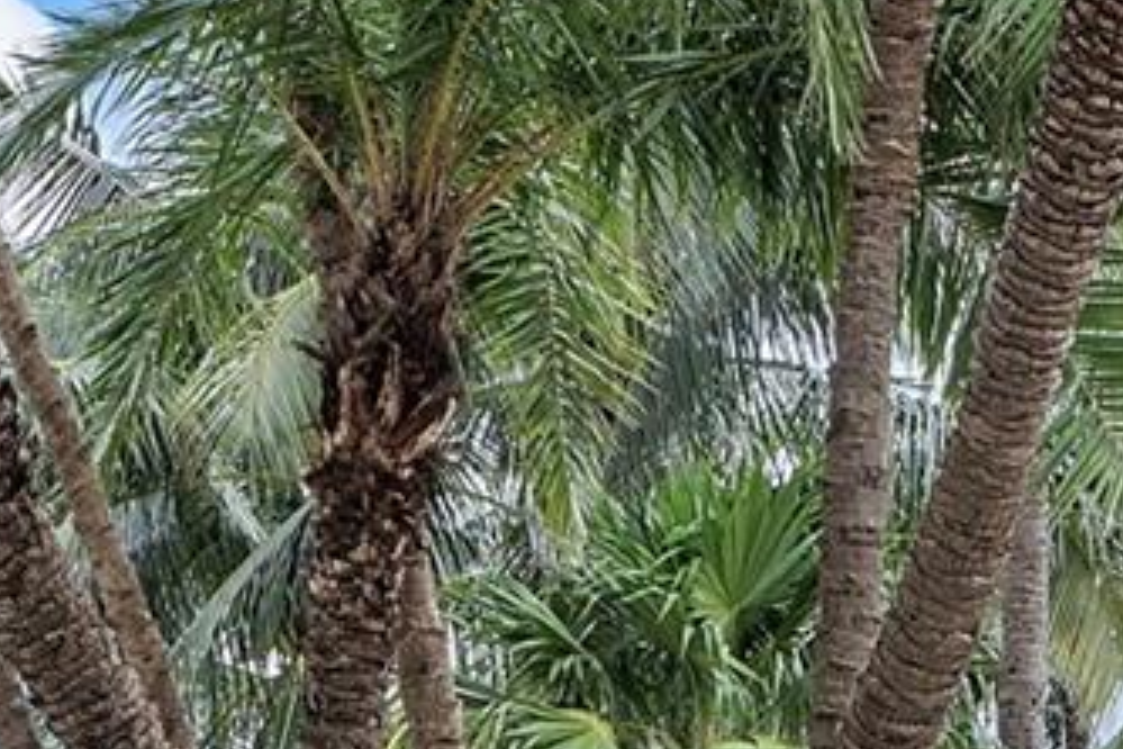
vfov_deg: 7.7
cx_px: 701
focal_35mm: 168
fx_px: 5240
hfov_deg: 12.2
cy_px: 1641
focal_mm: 35
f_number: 8
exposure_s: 1/800
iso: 640
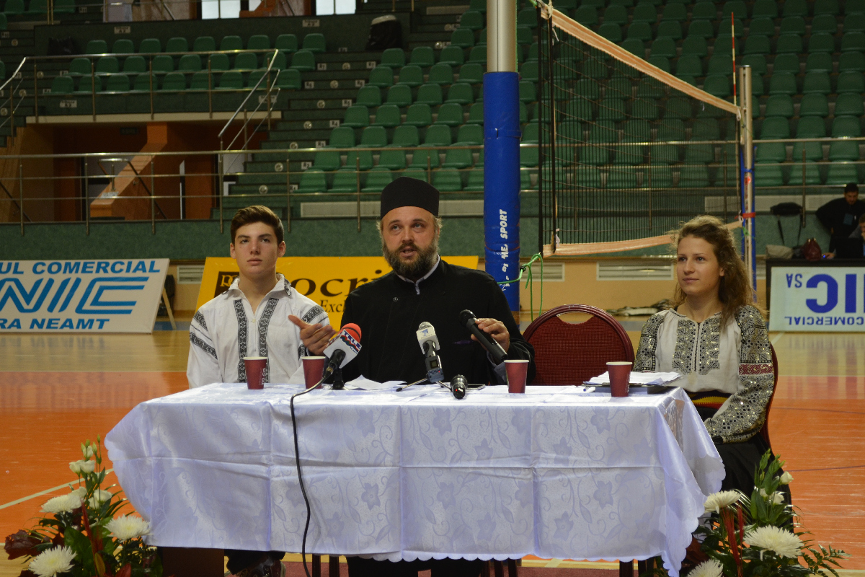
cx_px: 432
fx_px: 1982
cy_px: 288
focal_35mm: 82
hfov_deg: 24.6
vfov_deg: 16.6
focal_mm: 55
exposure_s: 1/60
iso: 500
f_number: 5.6
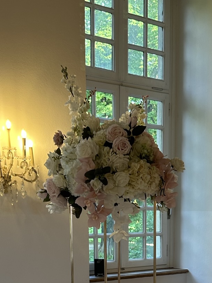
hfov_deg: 24.0
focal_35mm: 61
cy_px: 288
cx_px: 123
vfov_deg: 29.5
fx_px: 498
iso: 125
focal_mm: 6.86
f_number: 1.78
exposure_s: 1/100
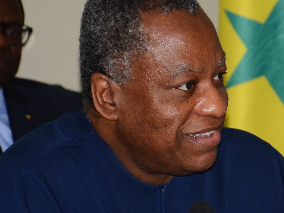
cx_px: 330
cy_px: 195
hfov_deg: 5.5
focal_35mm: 356
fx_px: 2921
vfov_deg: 4.2
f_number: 5.6
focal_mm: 90
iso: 500
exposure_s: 1/100
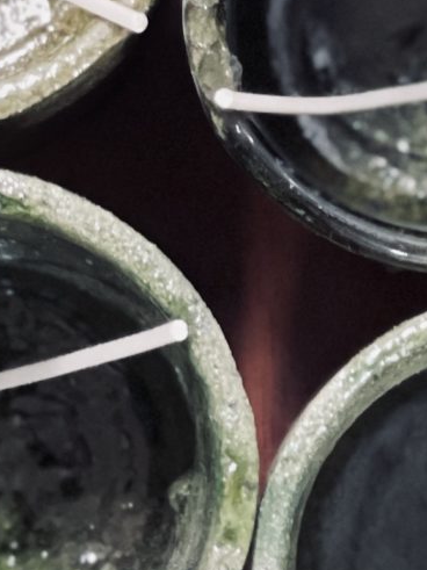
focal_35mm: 271
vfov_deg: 7.3
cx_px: 782
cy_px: 10
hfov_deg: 5.4
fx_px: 4459
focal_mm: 6
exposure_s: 1/20
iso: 500
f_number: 2
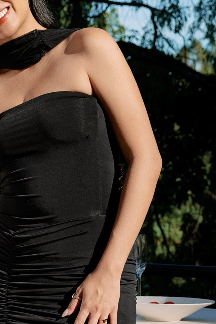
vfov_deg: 12.3
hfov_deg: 8.0
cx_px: -159
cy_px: 123
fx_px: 1502
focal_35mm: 167
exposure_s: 1/1000
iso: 100
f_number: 5.6
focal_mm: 38
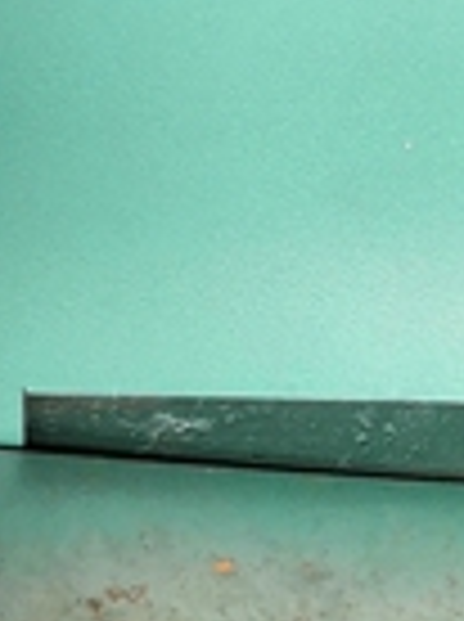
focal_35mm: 157
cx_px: 365
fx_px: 2815
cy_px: -778
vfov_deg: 11.0
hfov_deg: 9.4
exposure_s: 1/33.3
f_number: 1.8
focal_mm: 3.95
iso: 160
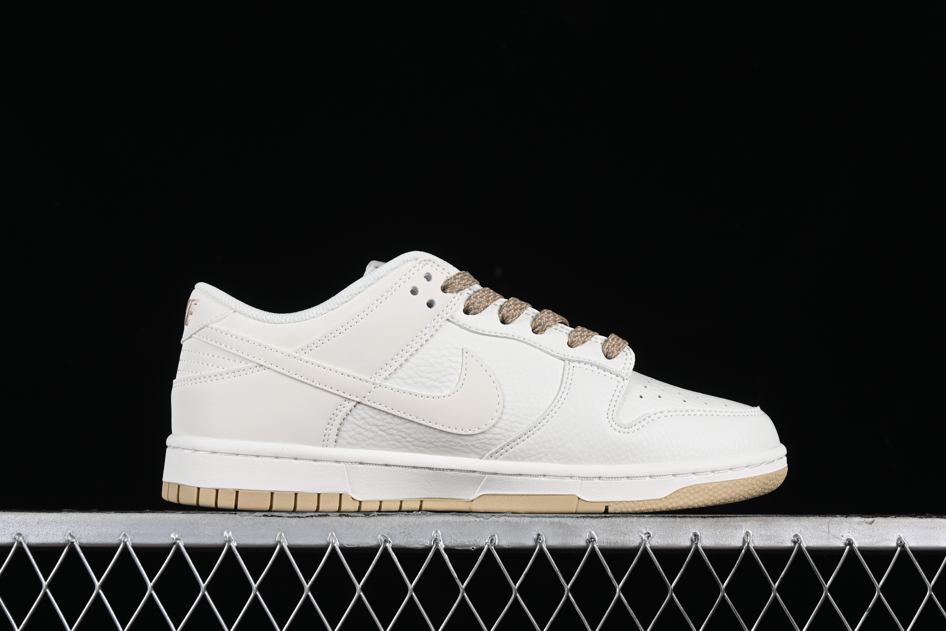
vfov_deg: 18.2
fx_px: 1971
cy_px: 316
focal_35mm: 75
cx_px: 473
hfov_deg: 27.0
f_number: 8
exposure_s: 1/100
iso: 160
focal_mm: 50
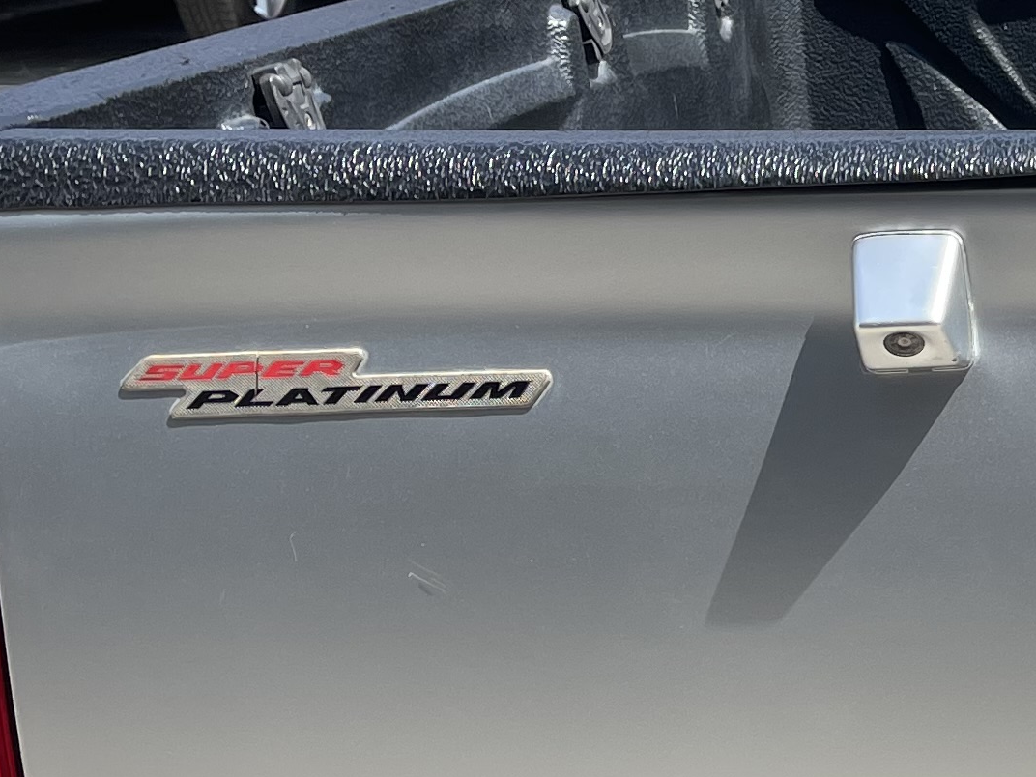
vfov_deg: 15.7
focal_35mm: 94
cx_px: 1432
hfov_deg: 19.0
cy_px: 487
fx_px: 2813
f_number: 1.6
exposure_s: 1/1618
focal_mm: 5.1
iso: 32
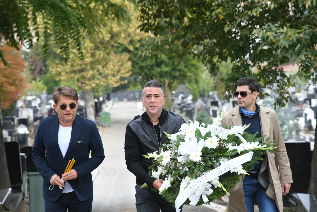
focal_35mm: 120
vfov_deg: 11.4
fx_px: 1057
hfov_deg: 17.1
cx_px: 158
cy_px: 106
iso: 1250
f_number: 5.6
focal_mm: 120
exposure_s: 1/320
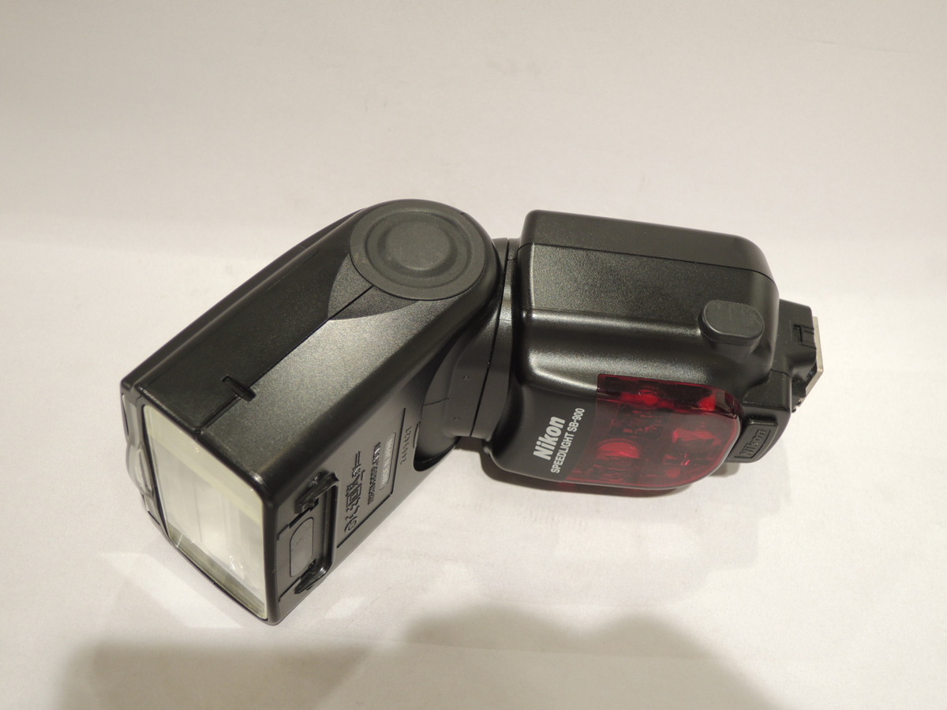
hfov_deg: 46.8
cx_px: 474
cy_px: 355
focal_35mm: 40
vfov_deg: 36.0
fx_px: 1094
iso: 140
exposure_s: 1/60
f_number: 2.6
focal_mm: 7.2
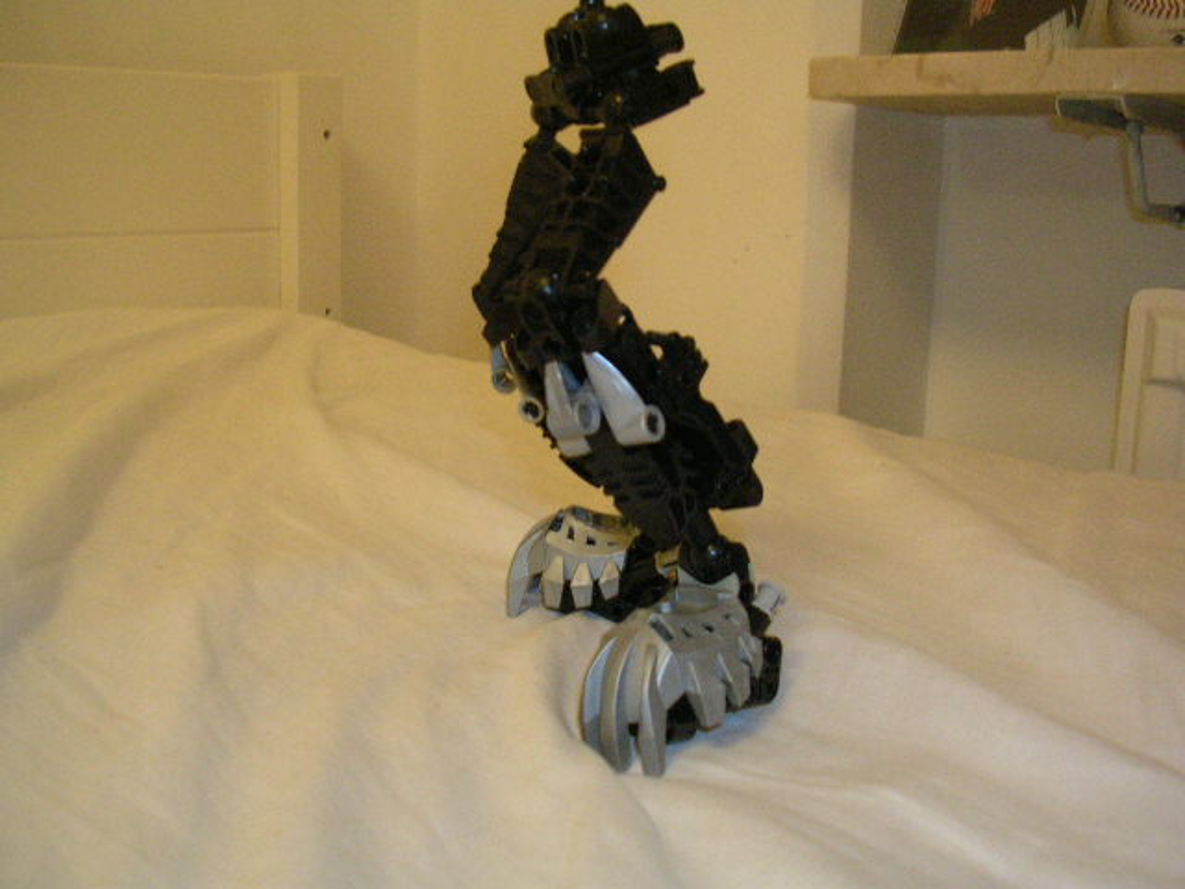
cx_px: 592
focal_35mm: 38
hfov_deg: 49.0
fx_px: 1301
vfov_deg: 37.7
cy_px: 444
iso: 200
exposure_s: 1/12.8
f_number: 2.8
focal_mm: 5.8
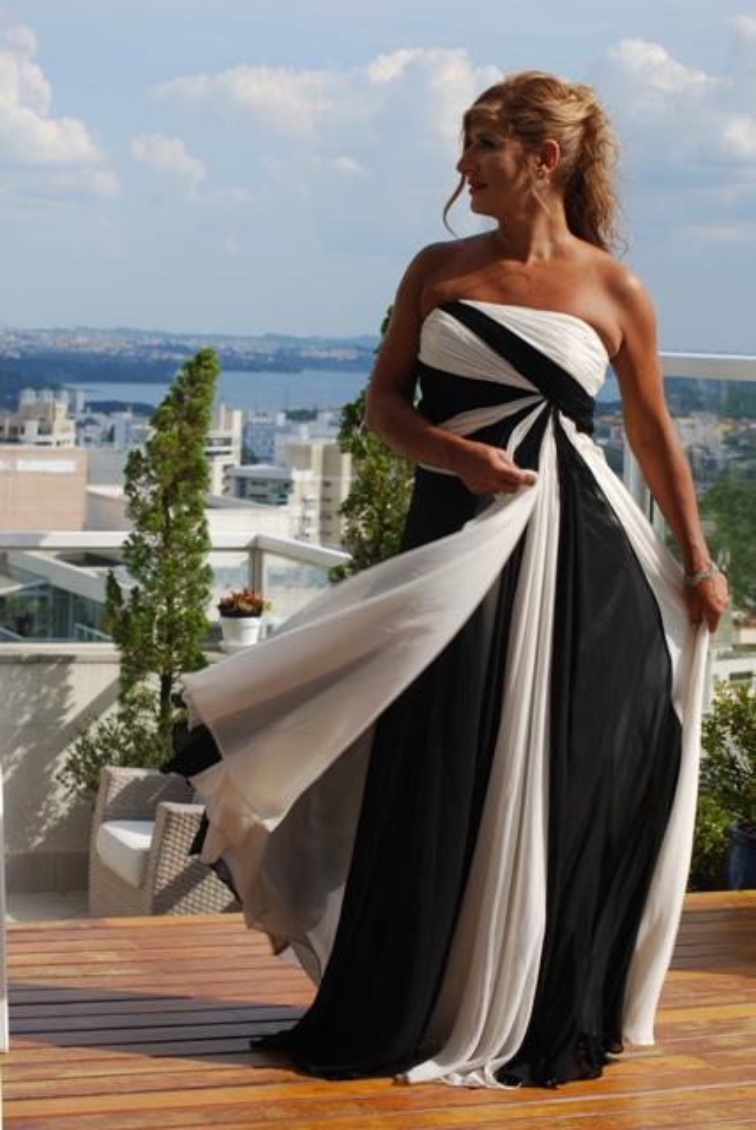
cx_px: 378
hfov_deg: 16.6
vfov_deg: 24.6
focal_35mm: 82
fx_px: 2593
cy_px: 565
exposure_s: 1/160
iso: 100
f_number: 6.3
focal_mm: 55
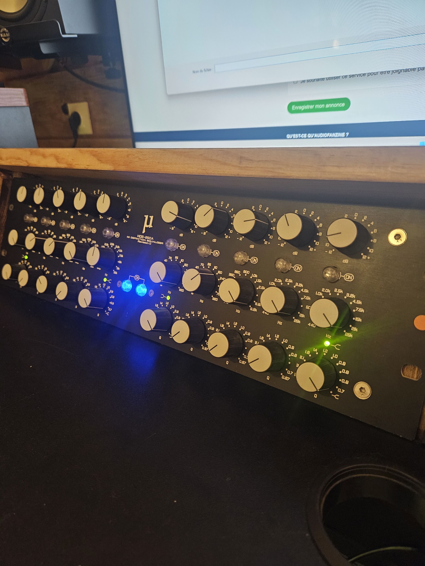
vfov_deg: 73.9
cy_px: 283
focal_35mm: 23
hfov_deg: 58.9
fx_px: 377
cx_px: 212
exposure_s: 1/24
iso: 640
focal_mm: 5.4
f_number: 1.8
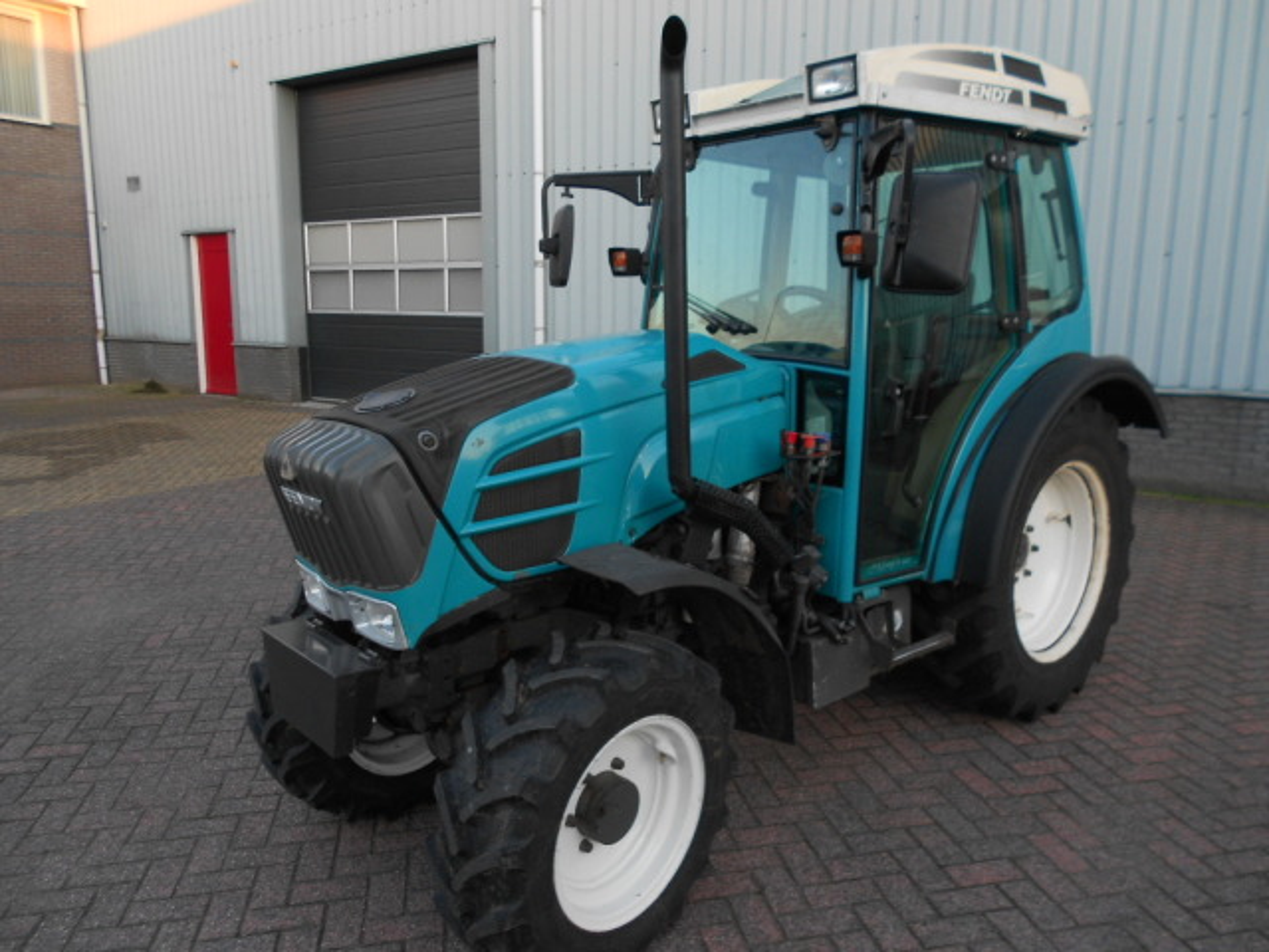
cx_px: 634
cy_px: 476
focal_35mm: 26
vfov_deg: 53.1
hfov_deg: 67.3
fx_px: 953
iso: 80
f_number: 3.2
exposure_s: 1/50
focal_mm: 4.6
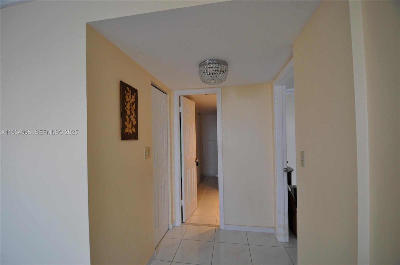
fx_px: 166
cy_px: 132
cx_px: 200
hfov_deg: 100.5
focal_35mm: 15
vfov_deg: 77.2
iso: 500
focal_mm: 10
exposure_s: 1/60
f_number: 4
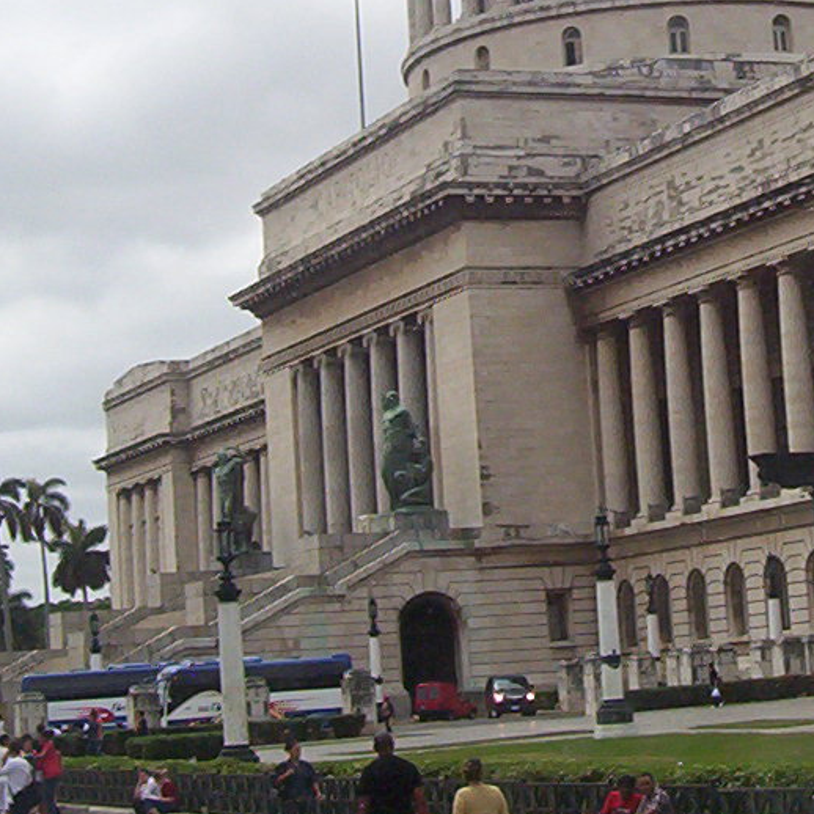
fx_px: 3193
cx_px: 726
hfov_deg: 14.4
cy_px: 184
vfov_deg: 14.5
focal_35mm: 120
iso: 100
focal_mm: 5.77
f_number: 5.17
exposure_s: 1/988
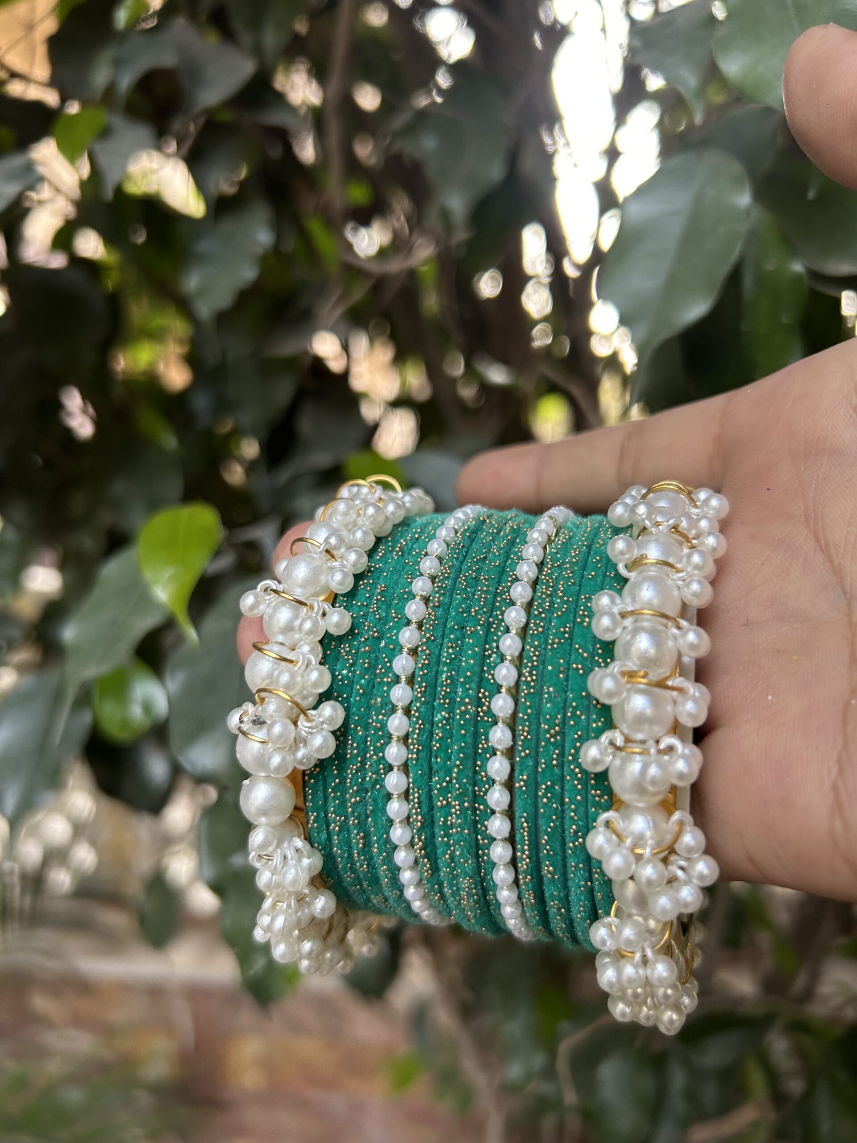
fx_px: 858
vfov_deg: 67.3
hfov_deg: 53.1
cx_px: 428
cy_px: 572
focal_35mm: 26
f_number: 1.5
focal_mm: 5.7
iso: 100
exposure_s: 1/121
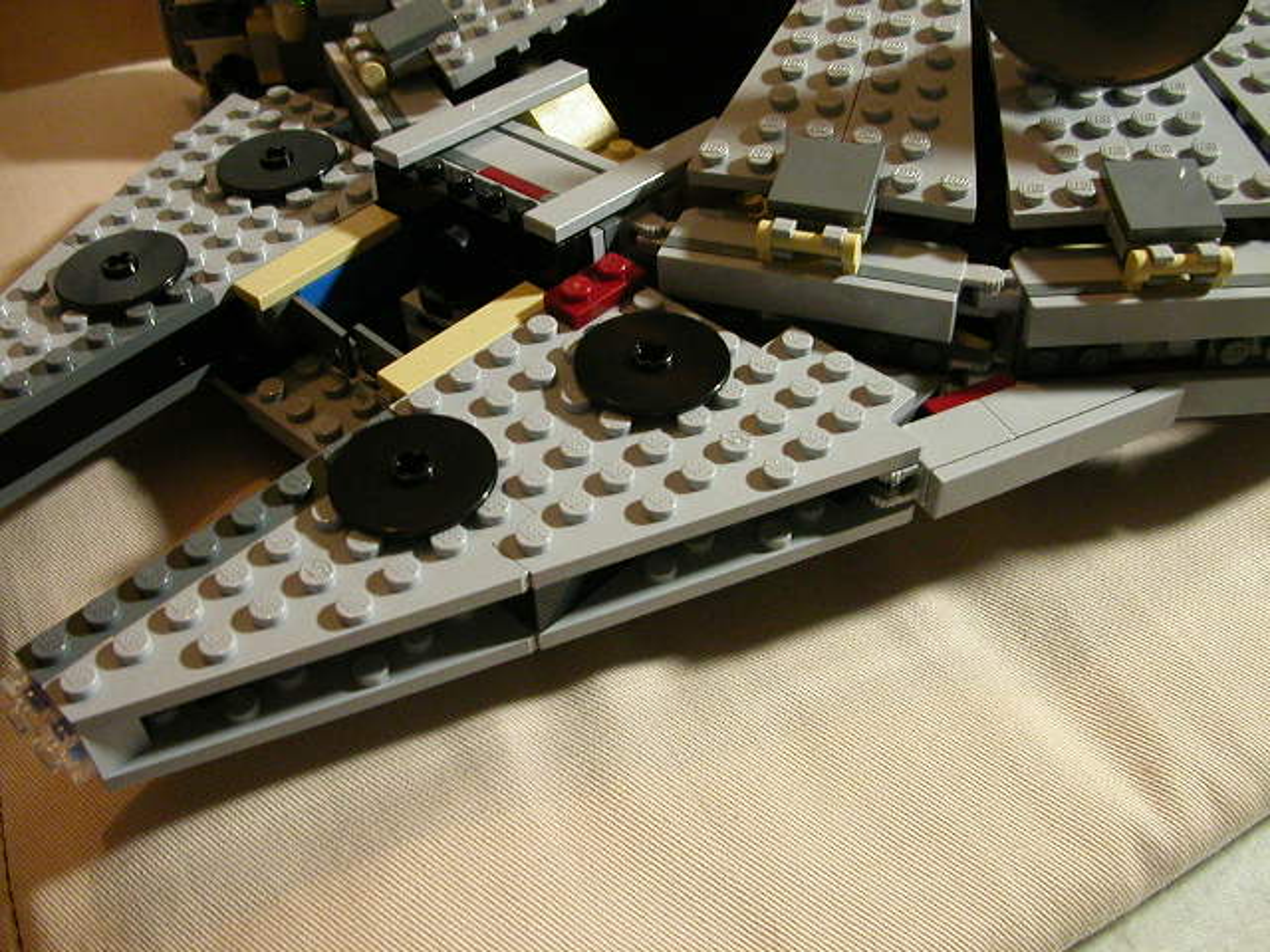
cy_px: 476
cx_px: 635
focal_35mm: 37
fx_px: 1357
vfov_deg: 38.7
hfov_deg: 50.1
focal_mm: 5.6
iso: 400
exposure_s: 1/15.5
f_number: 2.7
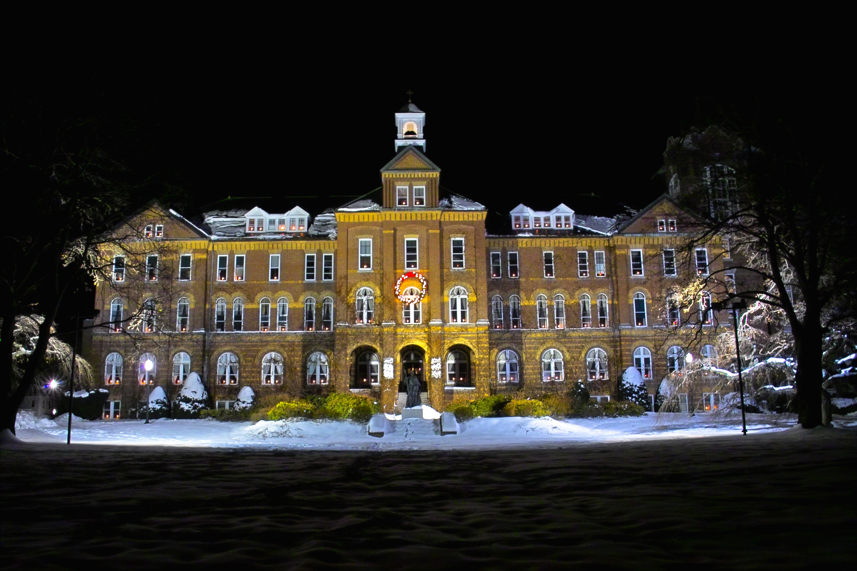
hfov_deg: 60.3
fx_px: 738
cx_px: 428
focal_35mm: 31
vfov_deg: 42.3
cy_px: 286
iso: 400
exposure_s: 1.6
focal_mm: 18
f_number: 10
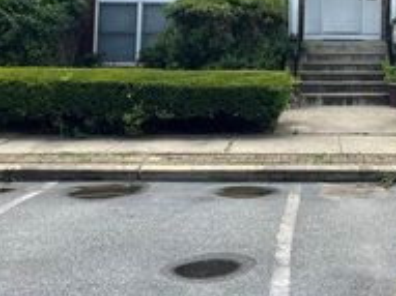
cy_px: -42
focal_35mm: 68
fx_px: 777
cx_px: 377
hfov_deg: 27.3
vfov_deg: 20.4
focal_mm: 5.1
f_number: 1.6
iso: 50
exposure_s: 1/1056
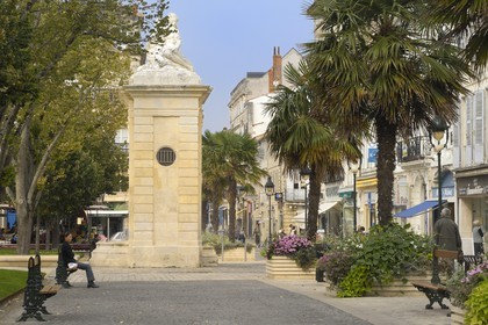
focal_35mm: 105
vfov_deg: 13.0
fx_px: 1423
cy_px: 162
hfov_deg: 19.5
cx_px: 244
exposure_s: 1/160
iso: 100
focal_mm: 70
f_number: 6.3
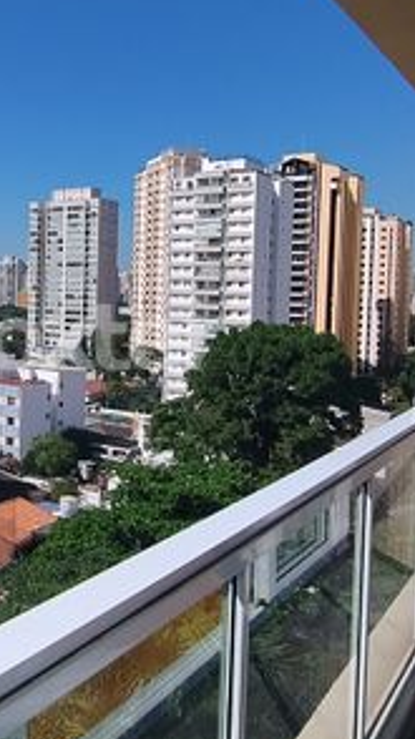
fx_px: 745
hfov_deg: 29.4
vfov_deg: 52.7
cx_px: 18
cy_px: 334
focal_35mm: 38
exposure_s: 1/2118
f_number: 2.2
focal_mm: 1.66
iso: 102
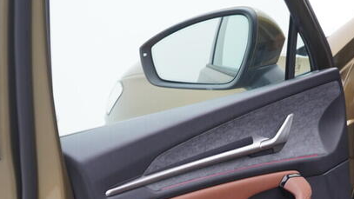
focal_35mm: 95
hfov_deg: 21.9
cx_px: 317
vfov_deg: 12.4
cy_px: 258
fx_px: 892
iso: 125
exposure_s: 1/40
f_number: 2.8
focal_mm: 24
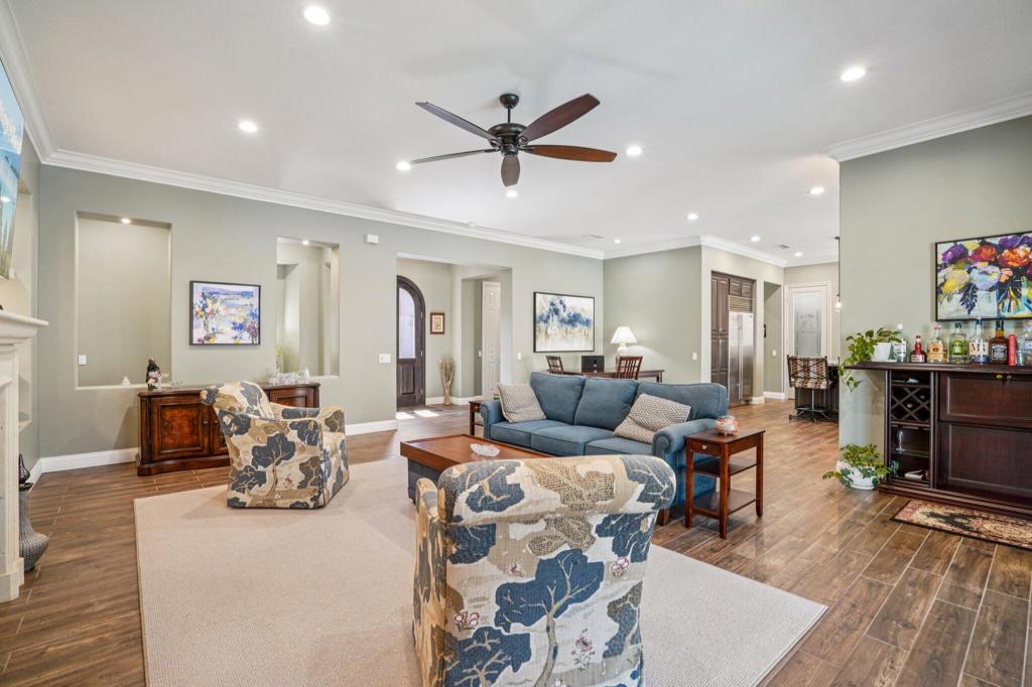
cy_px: 344
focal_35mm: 16
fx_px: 458
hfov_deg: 96.8
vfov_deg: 73.7
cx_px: 516
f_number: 7.1
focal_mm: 16
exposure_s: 1/10
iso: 400
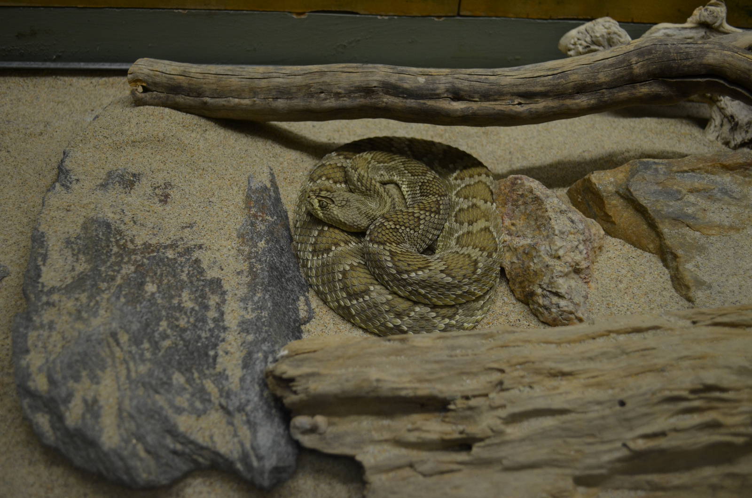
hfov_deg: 53.2
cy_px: 249
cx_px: 376
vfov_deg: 36.7
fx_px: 750
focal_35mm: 36
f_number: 4
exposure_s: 1/60
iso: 640
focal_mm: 24
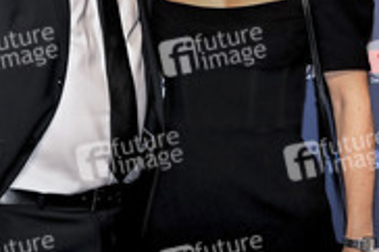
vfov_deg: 7.3
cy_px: 0
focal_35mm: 186
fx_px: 1956
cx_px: 157
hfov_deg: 11.1
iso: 500
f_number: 3.5
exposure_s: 1/200
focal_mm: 75
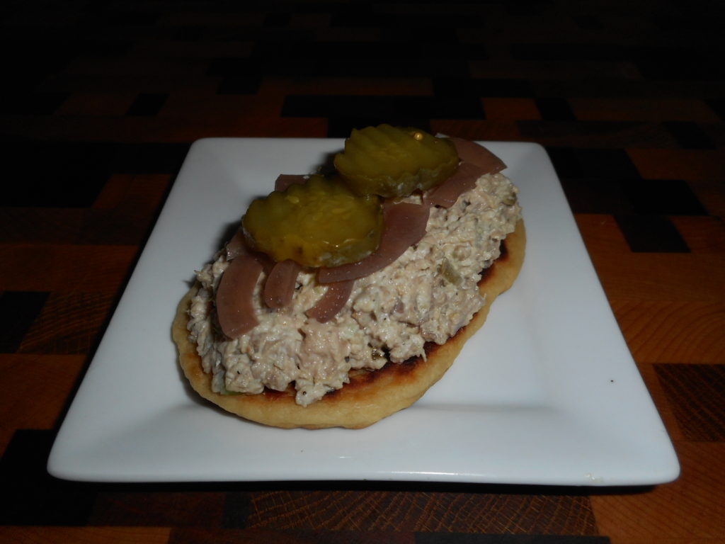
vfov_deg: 54.9
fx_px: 524
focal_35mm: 25
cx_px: 362
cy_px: 272
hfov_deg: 69.4
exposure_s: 1/25
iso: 80
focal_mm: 4.5
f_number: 10.5
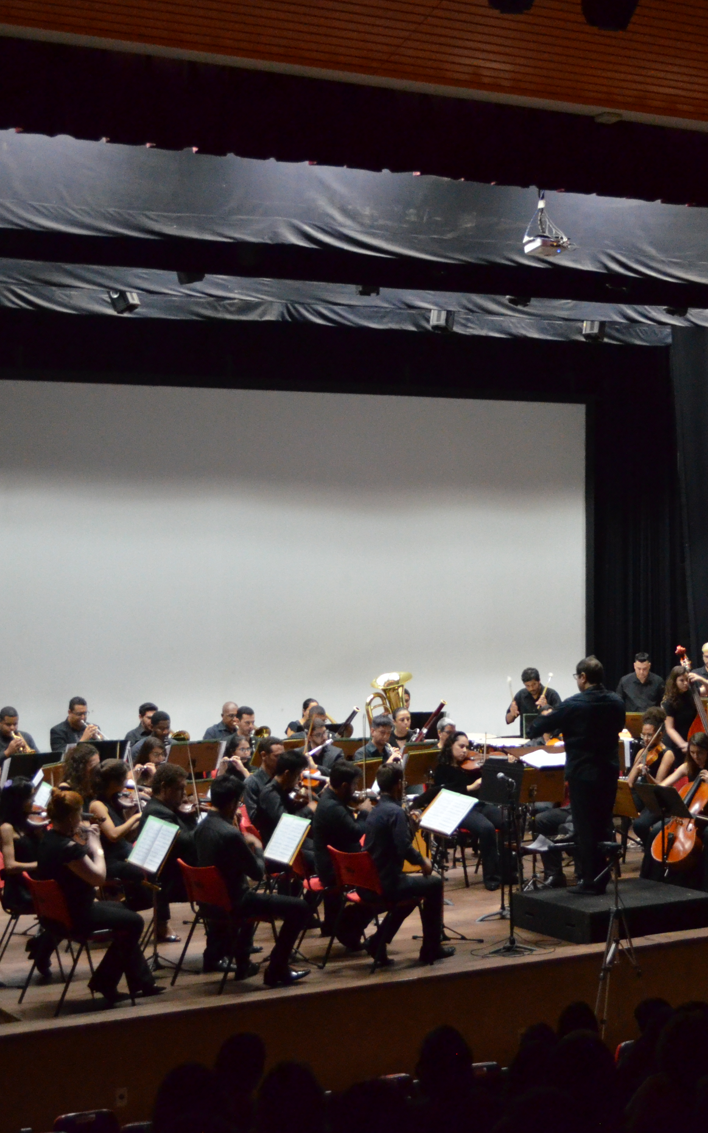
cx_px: 498
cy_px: 568
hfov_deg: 19.9
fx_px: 2007
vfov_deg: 31.5
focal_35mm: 65
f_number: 4.5
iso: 3200
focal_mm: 28
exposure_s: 1/20
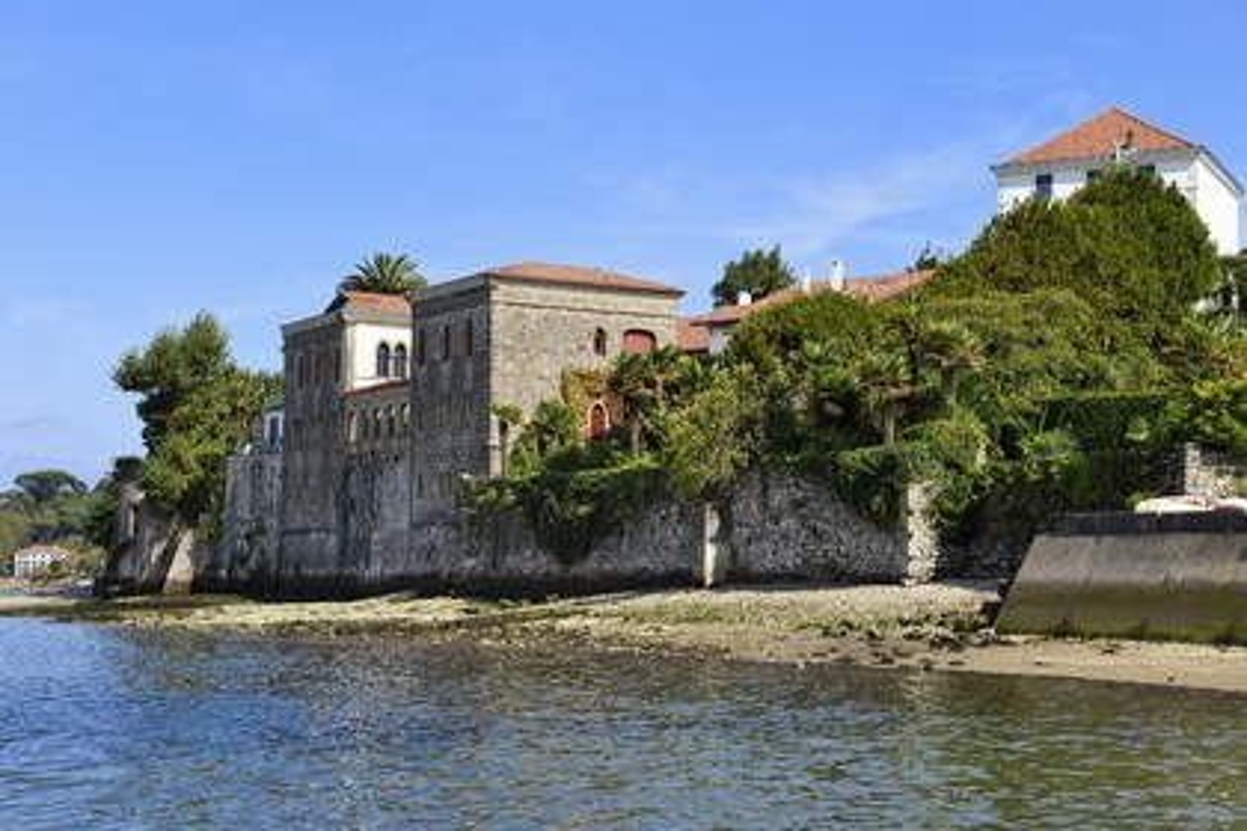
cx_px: 624
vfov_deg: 22.6
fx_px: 2078
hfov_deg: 33.4
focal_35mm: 60
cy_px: 416
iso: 200
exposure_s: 1/250
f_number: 13
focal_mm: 60
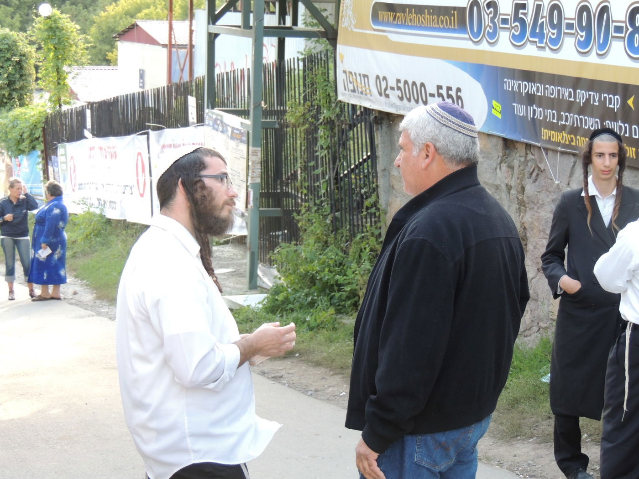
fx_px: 1661
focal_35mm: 90
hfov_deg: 21.8
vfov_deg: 16.4
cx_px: 320
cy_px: 240
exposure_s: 1/100
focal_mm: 16
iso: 320
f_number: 4.1
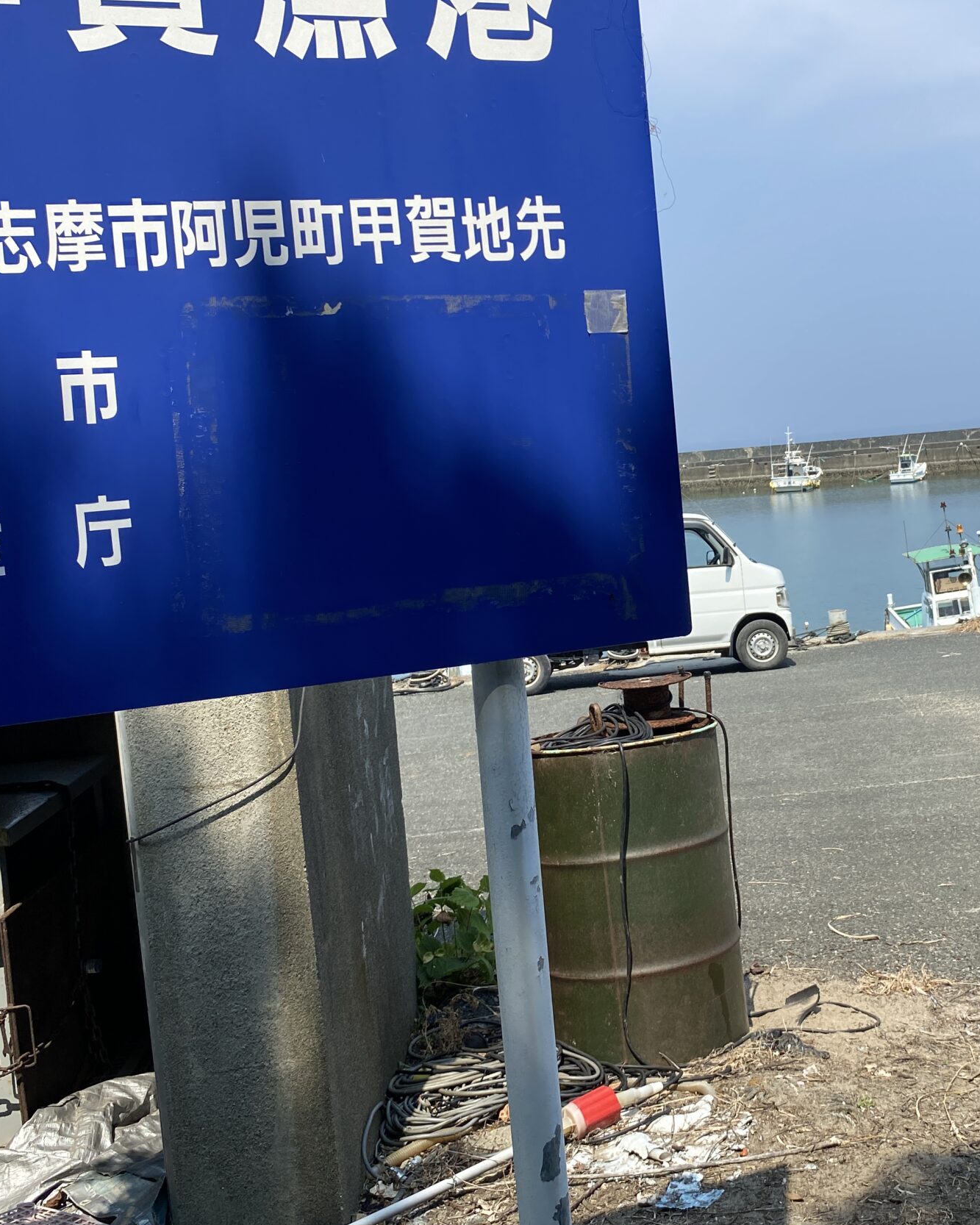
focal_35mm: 39
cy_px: 529
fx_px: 1414
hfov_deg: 37.3
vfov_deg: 46.7
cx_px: 737
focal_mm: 4.25
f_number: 1.8
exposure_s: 1/2513
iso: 32
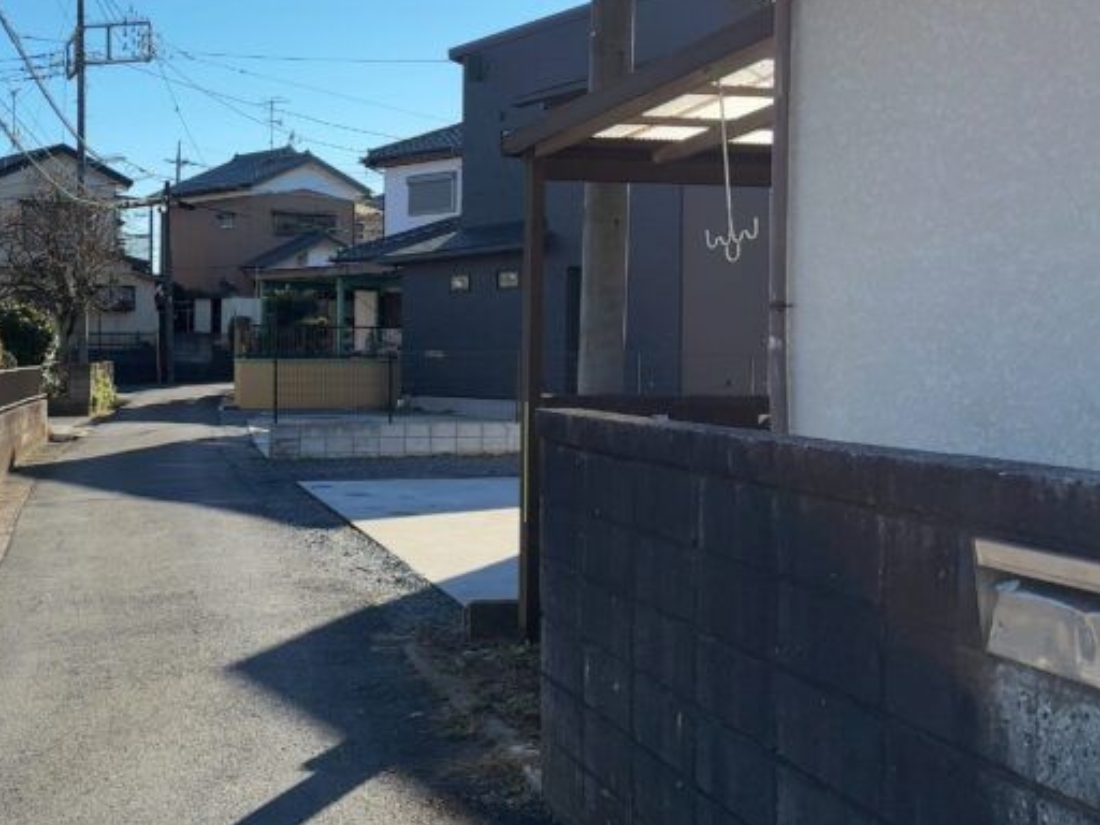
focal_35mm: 52
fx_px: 1652
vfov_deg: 28.0
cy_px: 367
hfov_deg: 34.5
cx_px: 88
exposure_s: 1/2513
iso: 50
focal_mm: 5.96
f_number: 1.6
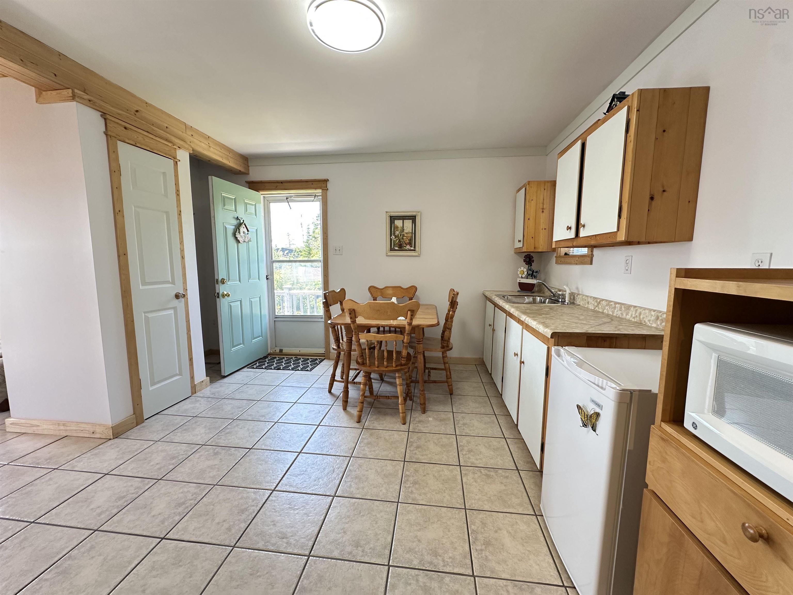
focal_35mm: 14
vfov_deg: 85.7
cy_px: 298
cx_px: 396
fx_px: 321
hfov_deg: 102.1
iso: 200
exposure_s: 1/120
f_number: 2.2
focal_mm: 2.22
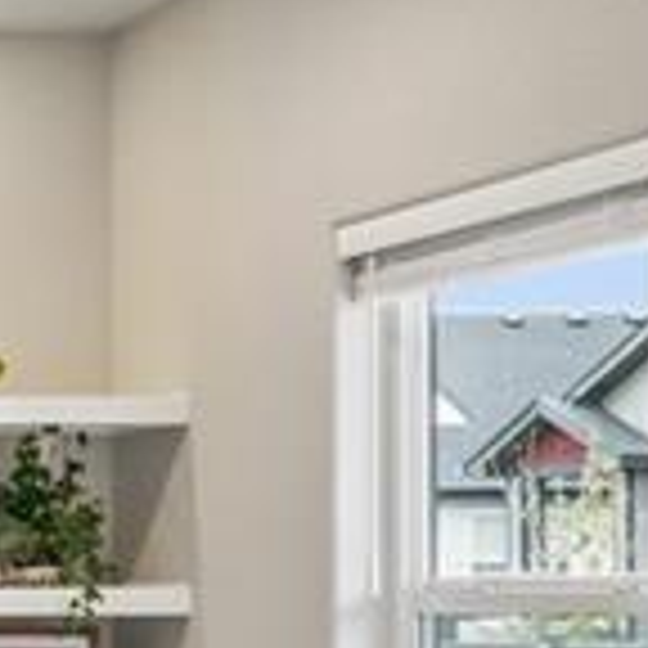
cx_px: -801
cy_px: 576
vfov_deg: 17.2
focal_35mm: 100
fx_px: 2119
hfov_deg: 13.7
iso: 200
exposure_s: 1/1.67
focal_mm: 16.5
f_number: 13
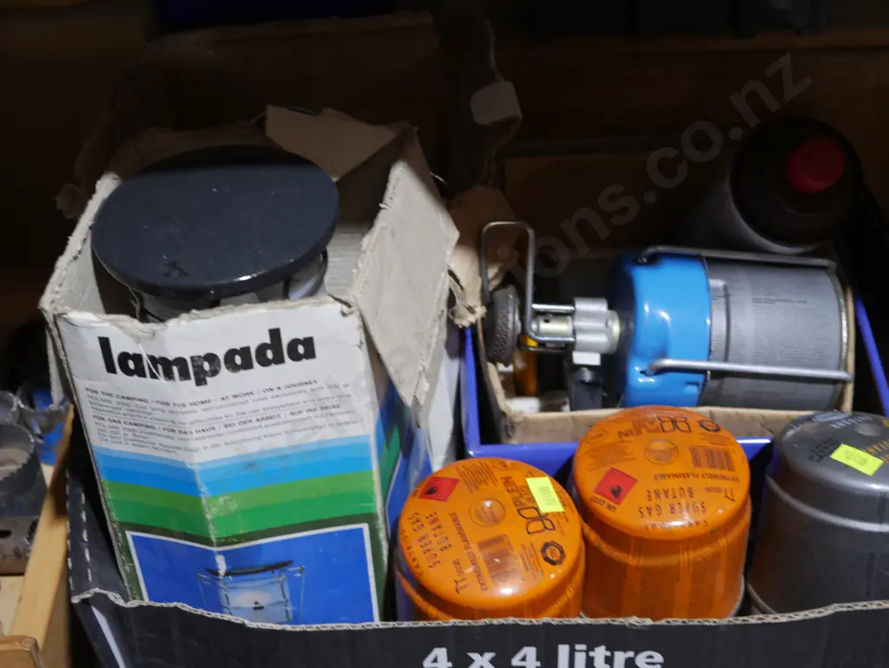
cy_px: 334
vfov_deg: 25.3
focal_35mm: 58
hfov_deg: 33.2
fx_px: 1490
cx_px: 444
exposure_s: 1/60
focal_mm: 29
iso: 1000
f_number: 5.4
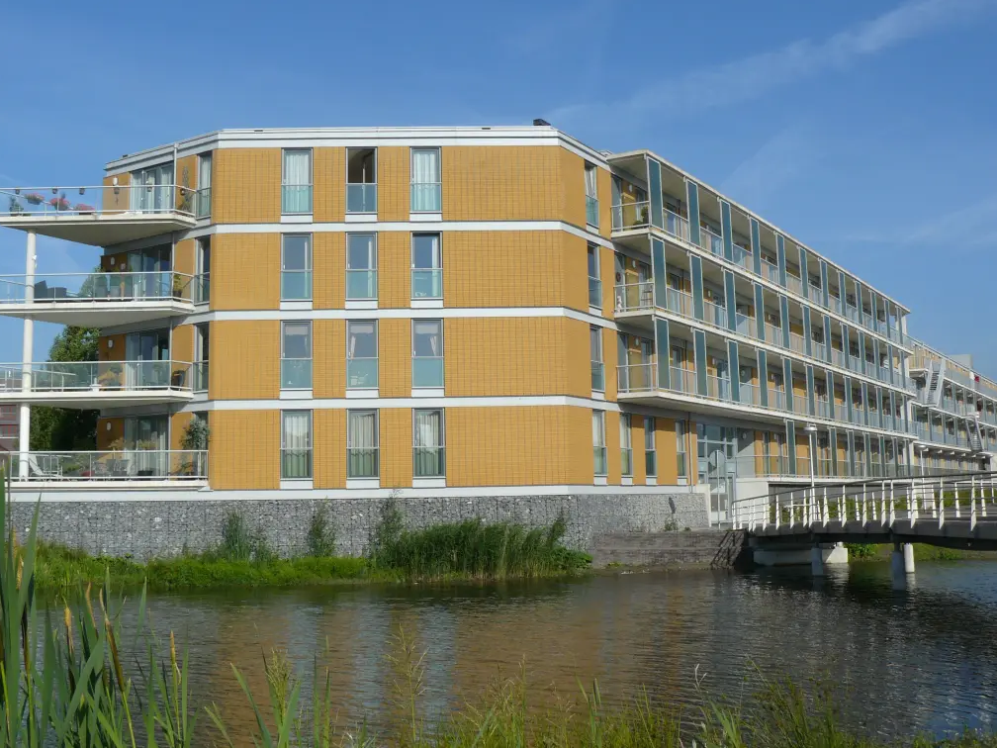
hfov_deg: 47.9
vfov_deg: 36.8
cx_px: 485
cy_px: 370
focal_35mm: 39
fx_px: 1123
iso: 100
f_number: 6.3
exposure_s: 1/500
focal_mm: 6
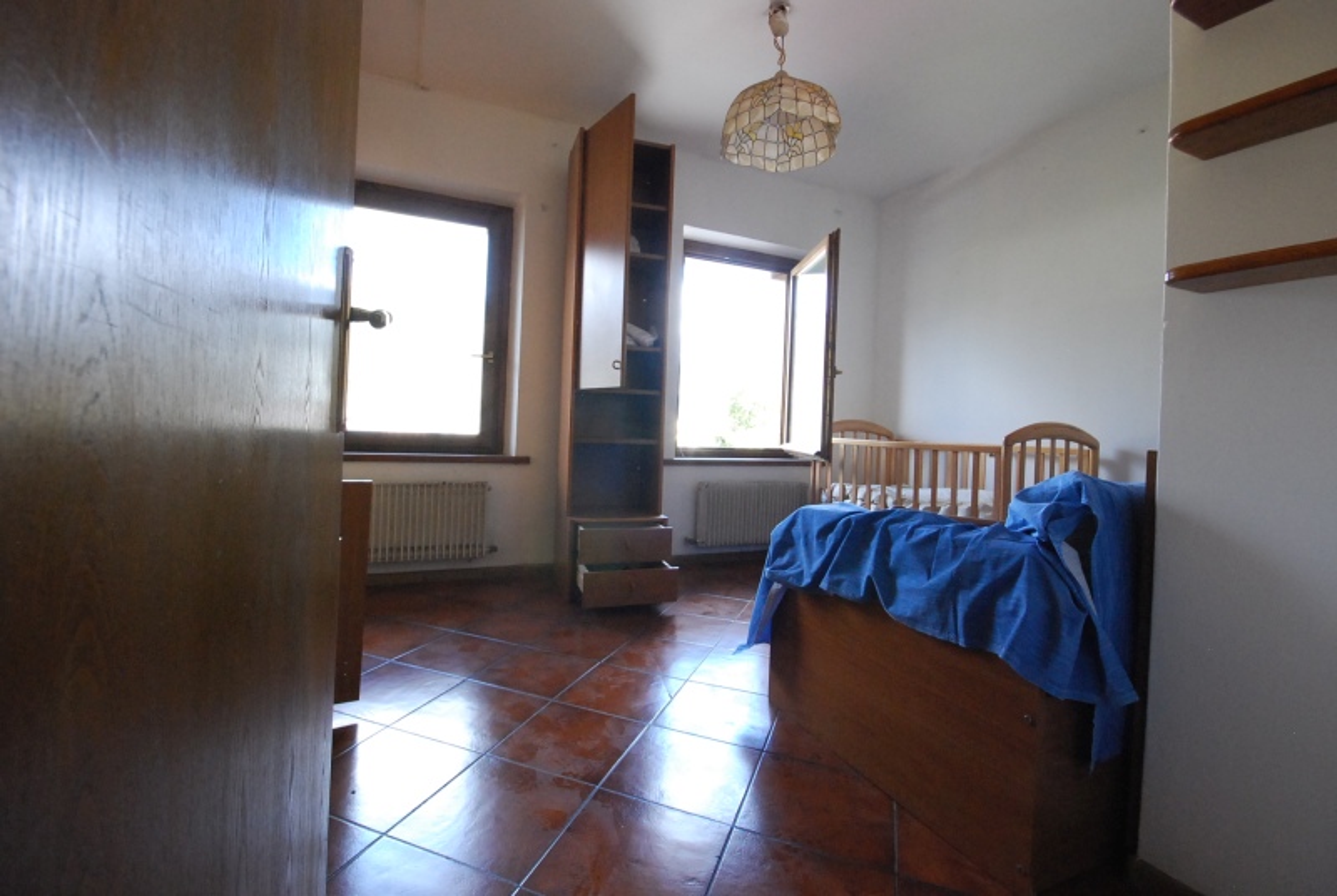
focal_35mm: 15
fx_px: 558
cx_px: 668
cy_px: 448
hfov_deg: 100.3
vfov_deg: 77.5
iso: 1600
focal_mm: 10
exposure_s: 1/25
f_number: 13
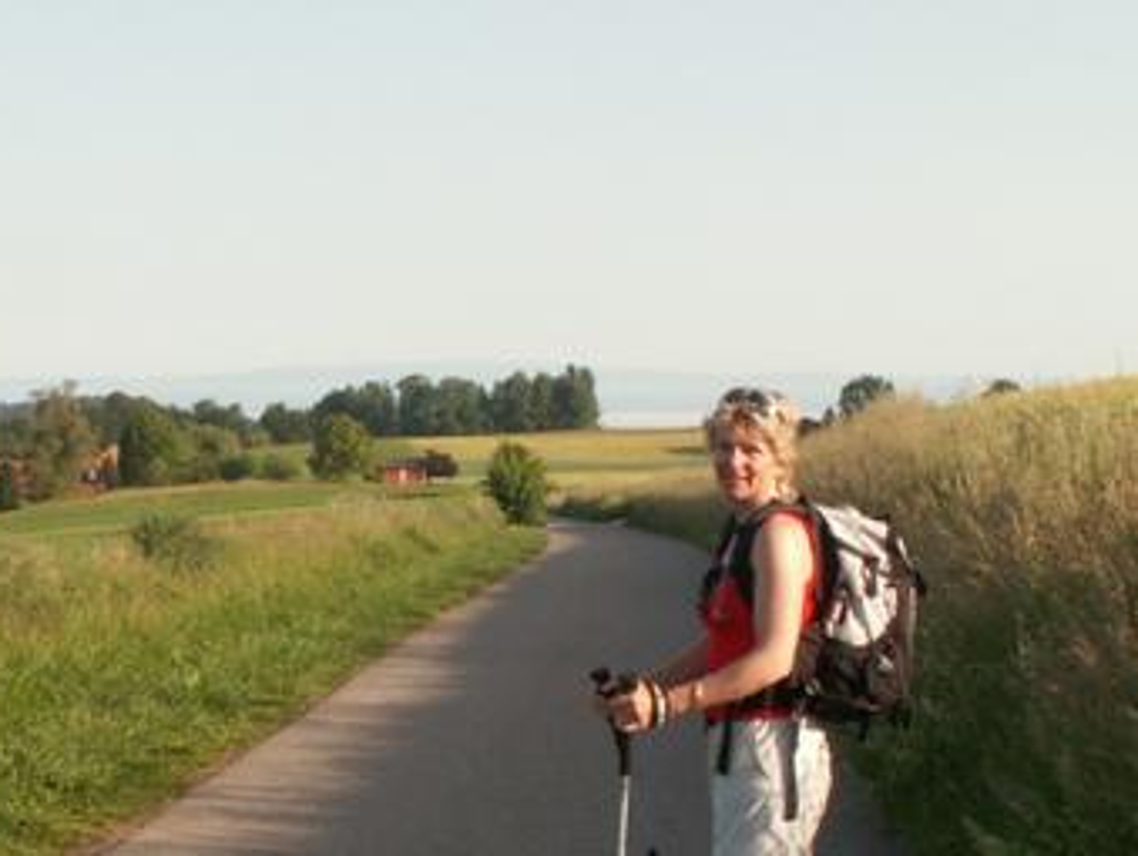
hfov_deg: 29.1
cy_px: 587
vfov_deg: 22.2
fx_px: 2172
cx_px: 332
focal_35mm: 66
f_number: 8
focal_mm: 5.86
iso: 50
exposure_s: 1/80
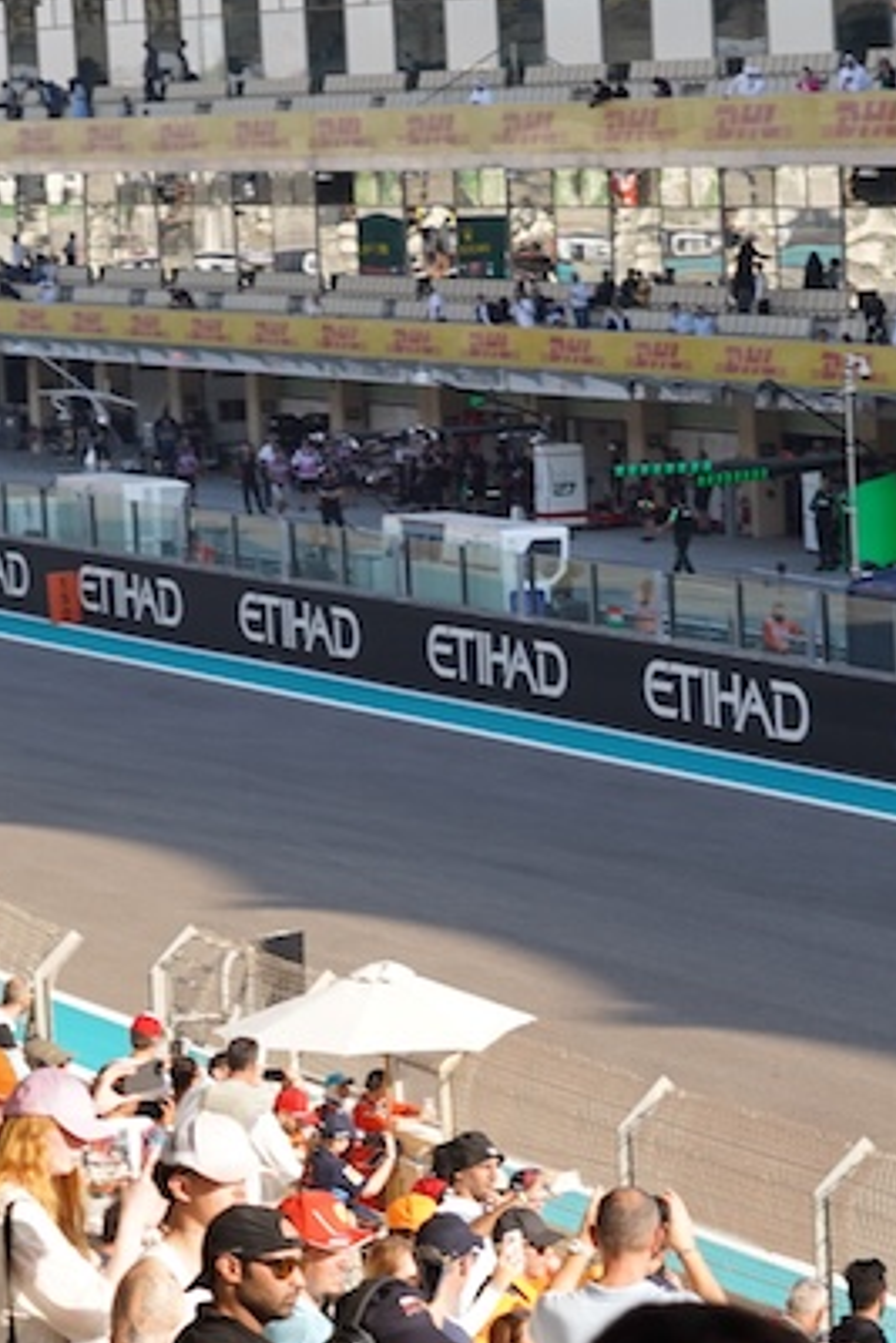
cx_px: 738
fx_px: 6714
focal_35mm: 180
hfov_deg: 7.6
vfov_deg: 11.3
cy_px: 1246
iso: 100
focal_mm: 60
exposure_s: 1/320
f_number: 4.5
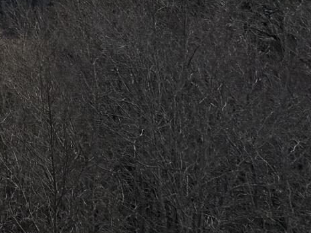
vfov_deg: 8.7
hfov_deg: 10.5
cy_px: -333
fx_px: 1391
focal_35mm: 155
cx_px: -500
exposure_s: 1/11905
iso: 80
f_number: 1.78
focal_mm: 6.76
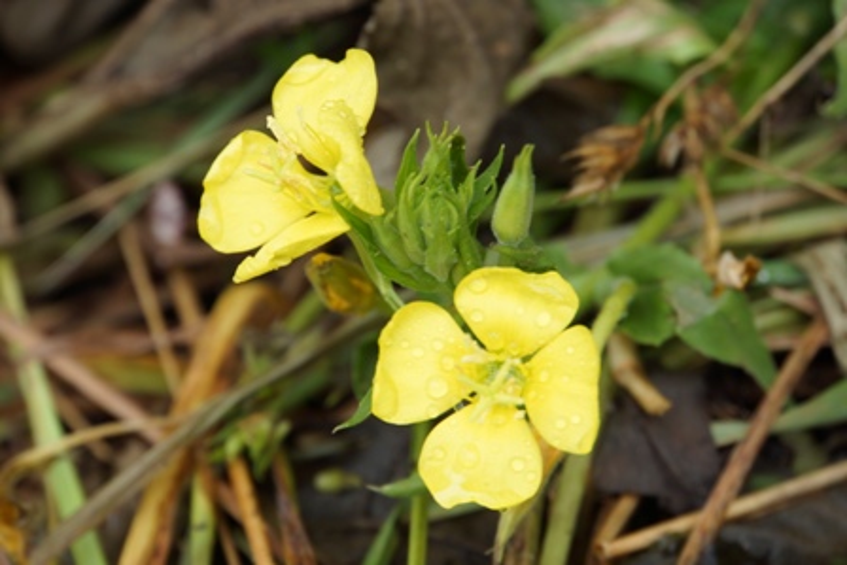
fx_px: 7060
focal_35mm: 300
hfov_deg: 6.9
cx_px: 424
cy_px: 282
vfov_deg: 4.6
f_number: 6.3
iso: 100
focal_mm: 200
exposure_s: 1/100
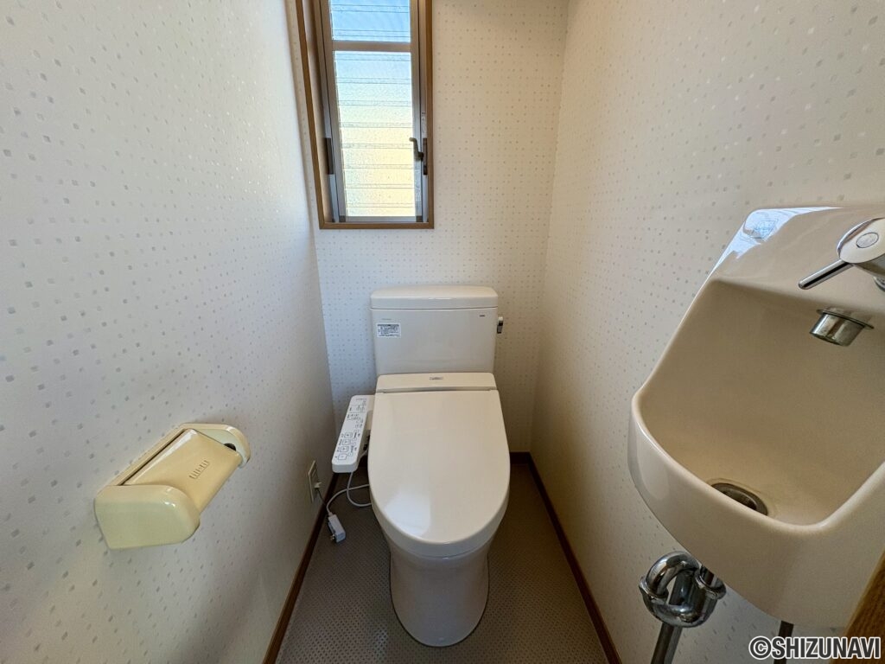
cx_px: 442
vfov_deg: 85.7
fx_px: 358
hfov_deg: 102.1
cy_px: 332
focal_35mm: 14
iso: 125
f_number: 2.2
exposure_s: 1/123
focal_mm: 2.22
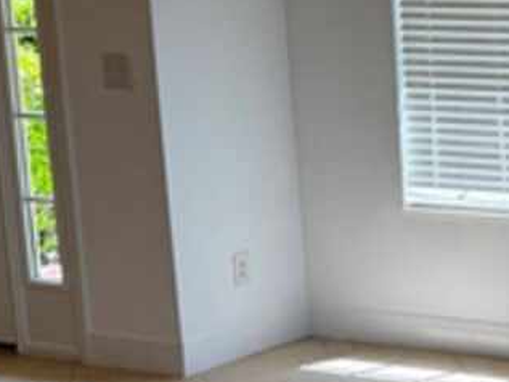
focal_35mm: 97
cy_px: 278
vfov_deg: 15.2
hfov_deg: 18.5
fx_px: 1427
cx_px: 698
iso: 100
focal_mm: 6.76
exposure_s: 1/355
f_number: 1.78
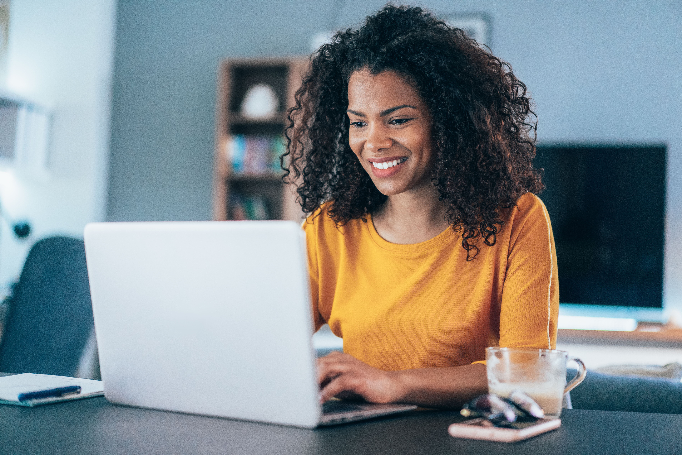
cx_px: 341
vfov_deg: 24.6
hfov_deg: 36.2
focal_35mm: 55
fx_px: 1042
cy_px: 228
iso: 2500
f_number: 2
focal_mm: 55
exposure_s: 1/160
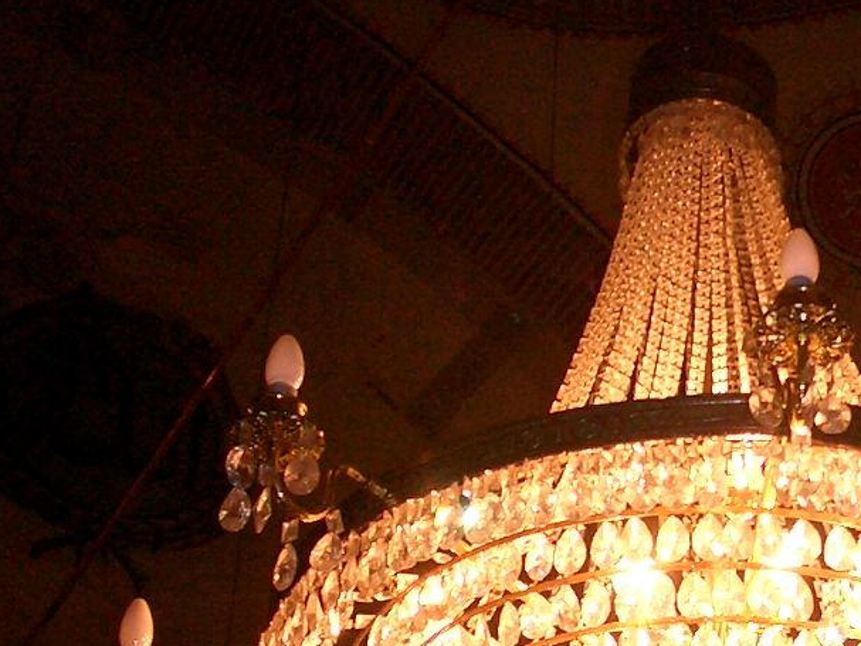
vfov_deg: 18.5
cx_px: 723
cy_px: 593
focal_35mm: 78
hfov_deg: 24.5
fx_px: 1940
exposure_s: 1/40
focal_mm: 5.6
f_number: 3.5
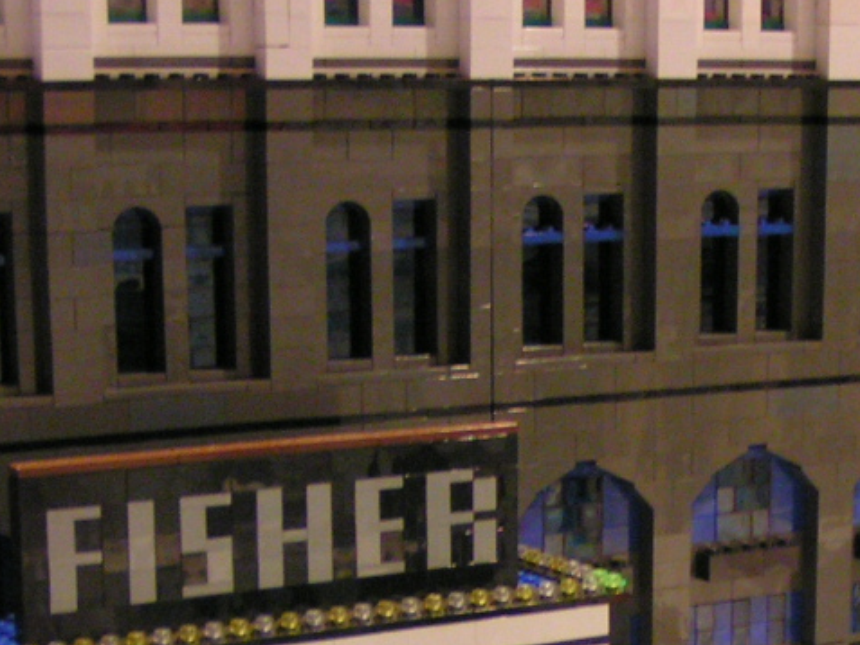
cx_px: 658
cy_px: 647
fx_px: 2535
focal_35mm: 102
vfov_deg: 14.3
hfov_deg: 19.1
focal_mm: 5.8
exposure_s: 1/4
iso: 200
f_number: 2.8
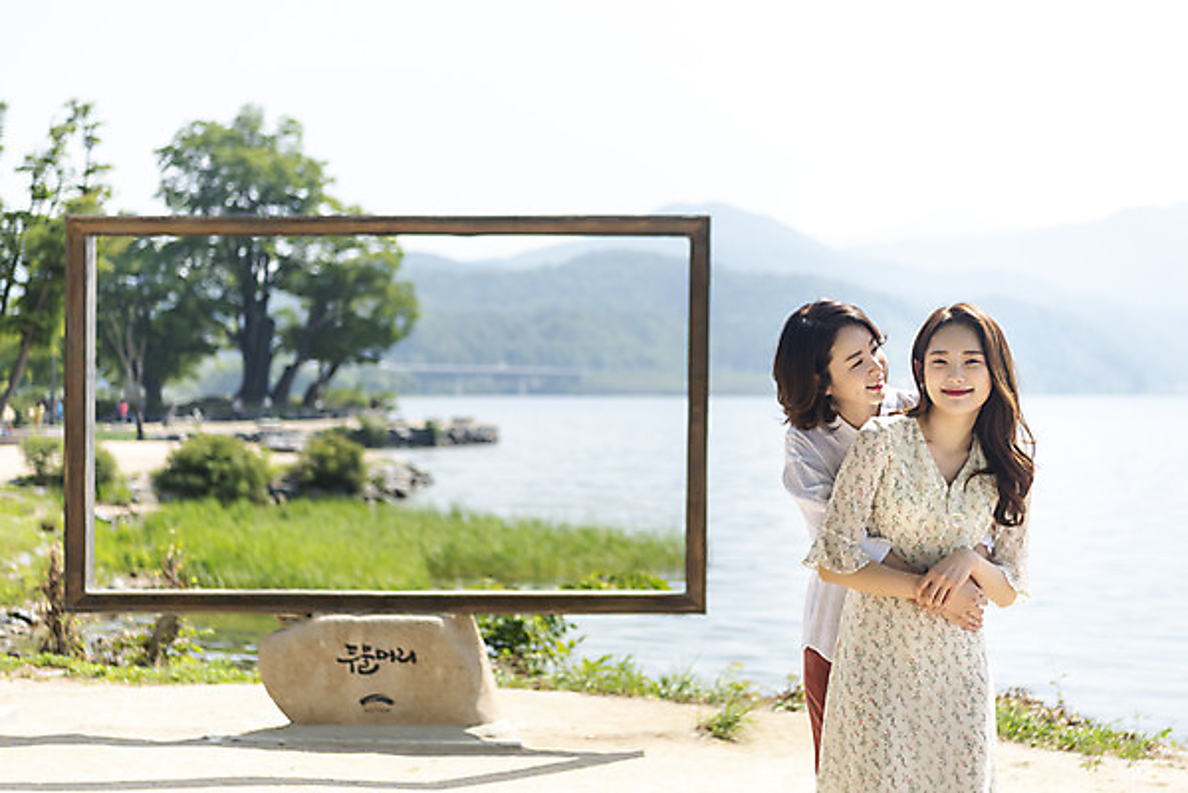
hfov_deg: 28.8
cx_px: 594
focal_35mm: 70
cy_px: 396
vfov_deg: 19.5
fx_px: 2311
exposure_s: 1/2000
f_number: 2.8
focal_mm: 70
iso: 100
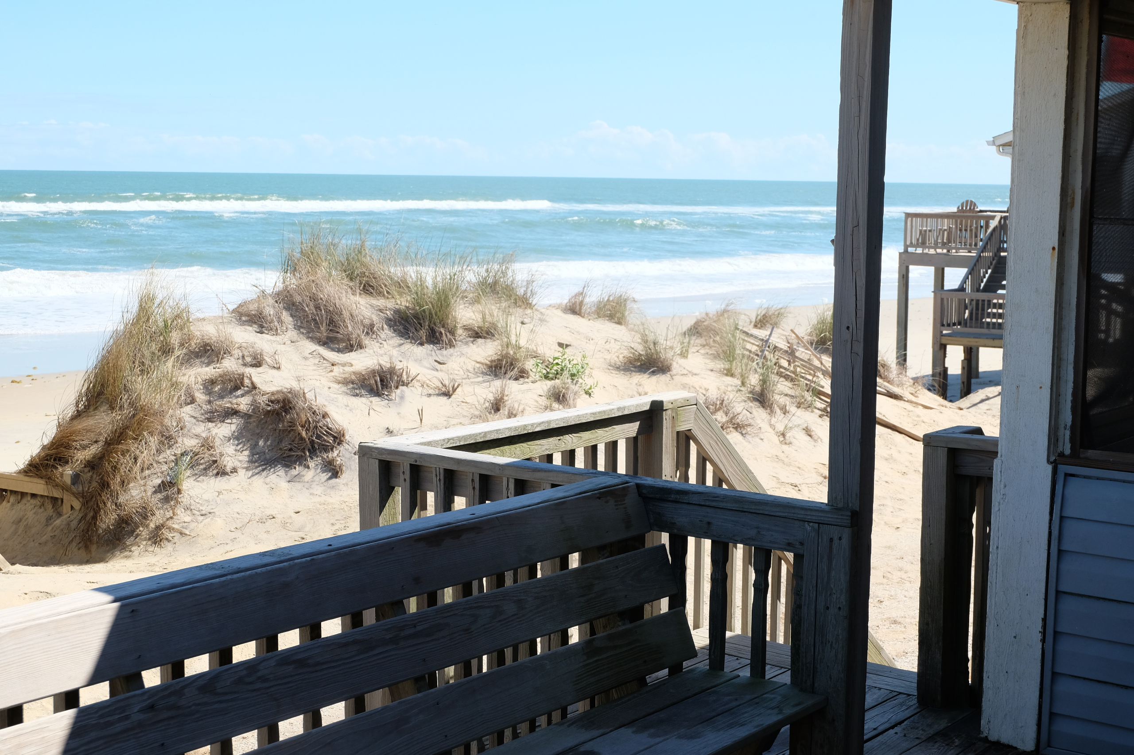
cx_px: 567
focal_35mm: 53
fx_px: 1669
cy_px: 378
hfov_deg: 37.5
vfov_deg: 25.5
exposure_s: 1/420
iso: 400
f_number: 8
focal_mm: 35.5
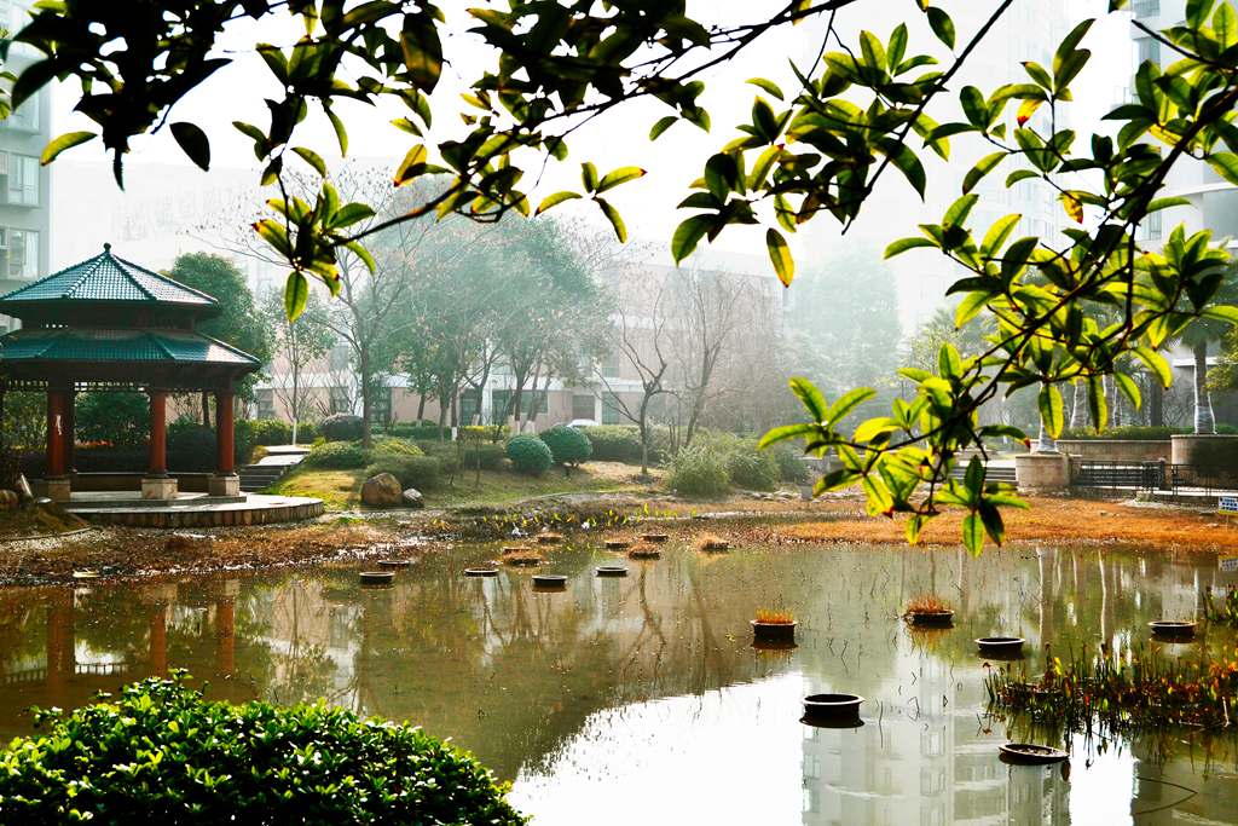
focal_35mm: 46
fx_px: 1599
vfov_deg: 29.0
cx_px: 619
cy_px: 413
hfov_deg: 42.3
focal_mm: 31
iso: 200
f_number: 8
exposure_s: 1/400
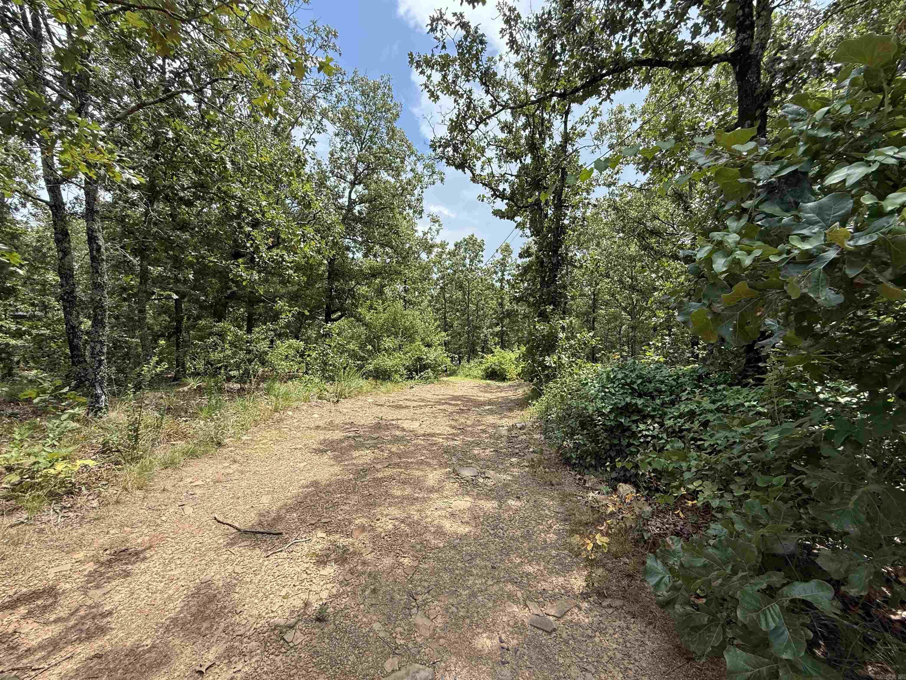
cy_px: 340
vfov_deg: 85.7
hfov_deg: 102.1
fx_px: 366
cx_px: 453
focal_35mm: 14
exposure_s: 1/799
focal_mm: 2.22
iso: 50
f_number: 2.2
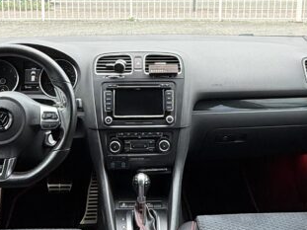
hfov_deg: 51.3
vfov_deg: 38.3
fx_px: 319
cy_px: 48
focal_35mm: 36
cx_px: 144
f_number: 2.2
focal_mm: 2.22
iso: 50
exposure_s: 1/152
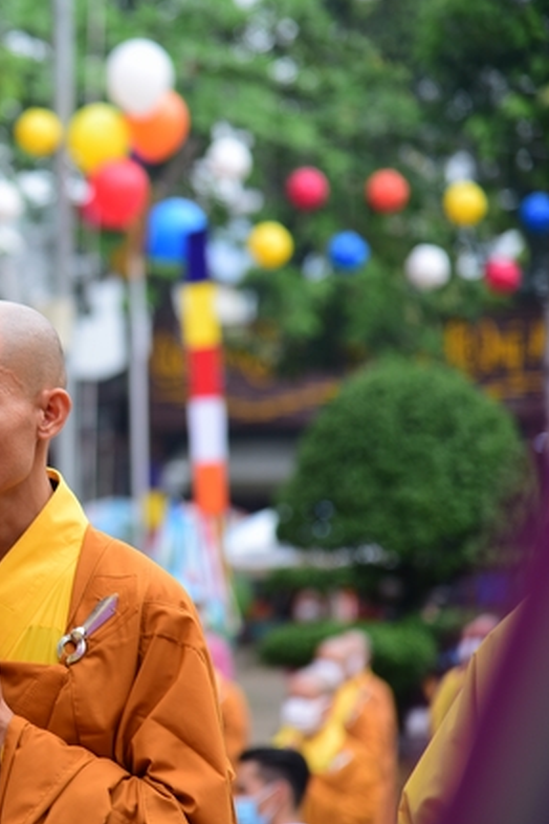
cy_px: 411
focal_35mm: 181
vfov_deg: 11.4
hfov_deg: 7.5
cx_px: -33
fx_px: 4143
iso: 160
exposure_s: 1/100
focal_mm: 120
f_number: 4
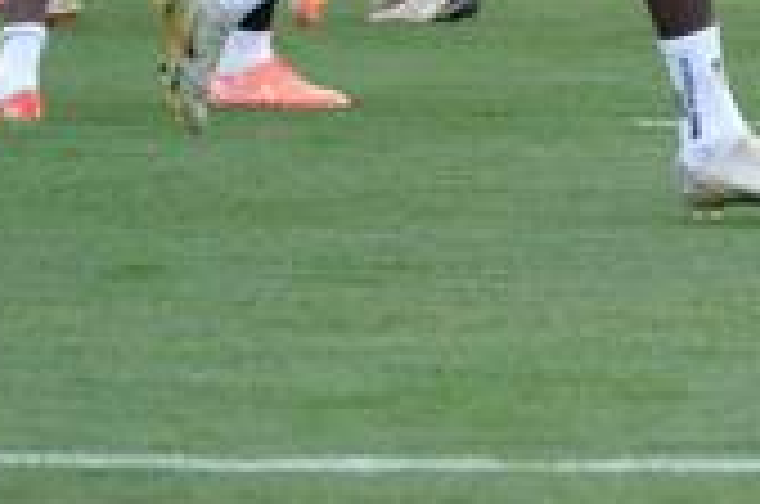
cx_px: 1028
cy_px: -360
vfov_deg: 2.2
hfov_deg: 3.3
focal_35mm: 631
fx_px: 13296
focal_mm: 115.3
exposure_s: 1/500
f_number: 4.6
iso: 400
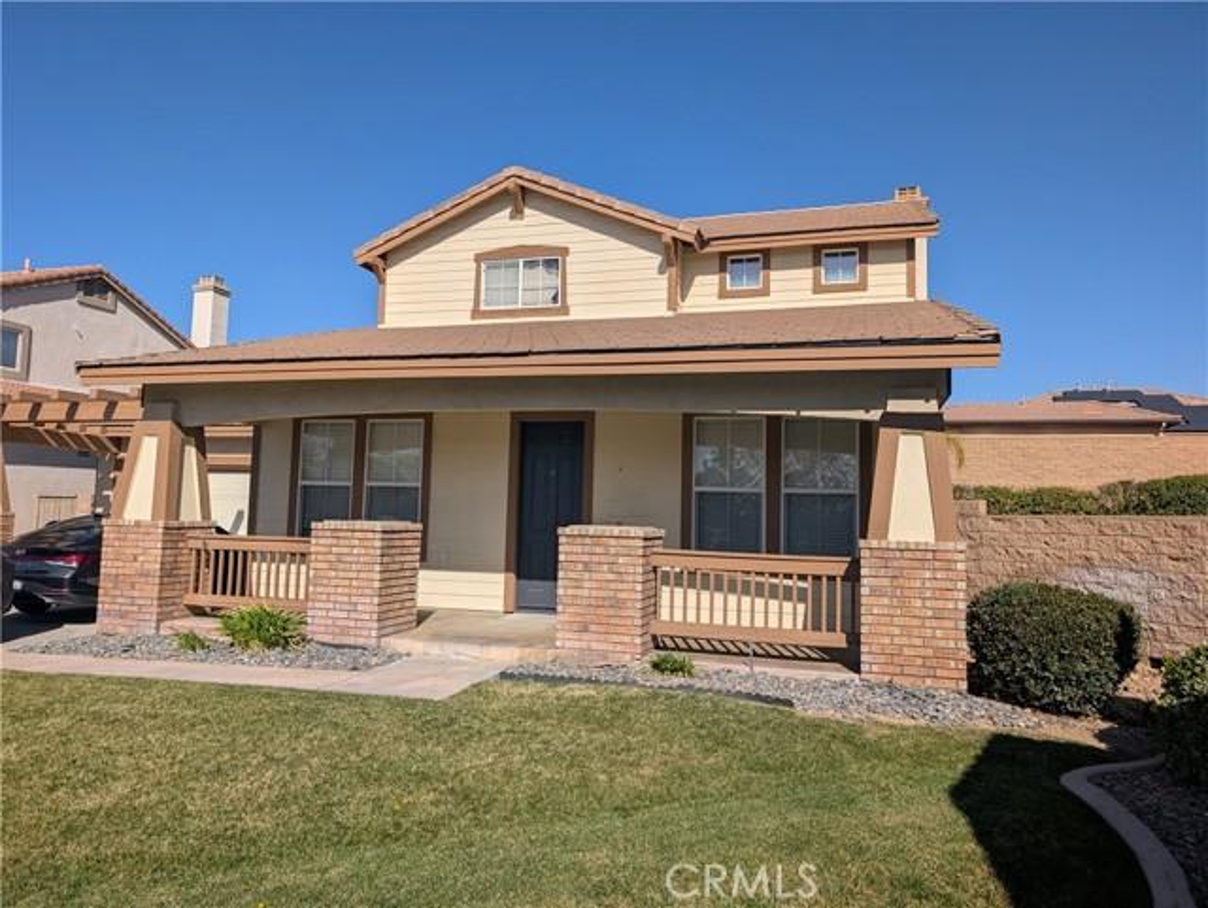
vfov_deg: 56.9
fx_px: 838
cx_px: 604
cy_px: 454
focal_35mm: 24
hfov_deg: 71.6
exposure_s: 1/2994
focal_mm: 6.9
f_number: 1.68
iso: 23
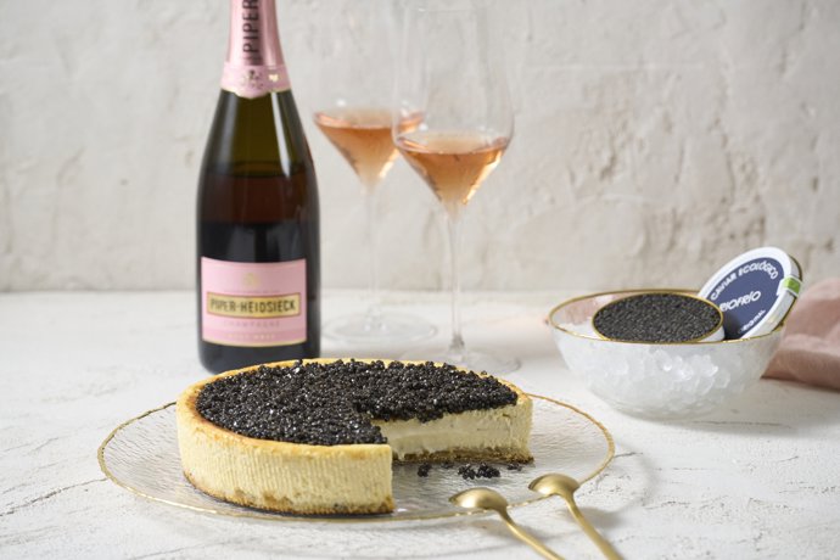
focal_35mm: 149
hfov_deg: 13.8
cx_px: 420
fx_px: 3476
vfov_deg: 9.2
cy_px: 280
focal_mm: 149
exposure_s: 1/640
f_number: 5.6
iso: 1250
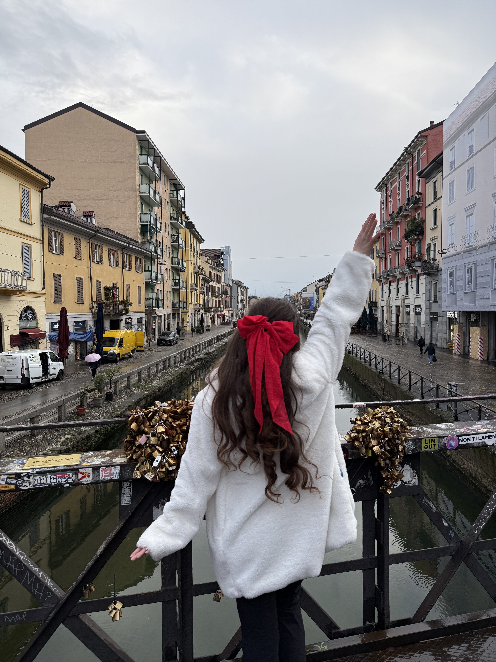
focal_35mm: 24
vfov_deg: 71.6
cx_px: 248
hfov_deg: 56.8
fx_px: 459
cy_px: 331
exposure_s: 1/567
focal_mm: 6.76
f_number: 1.78
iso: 80
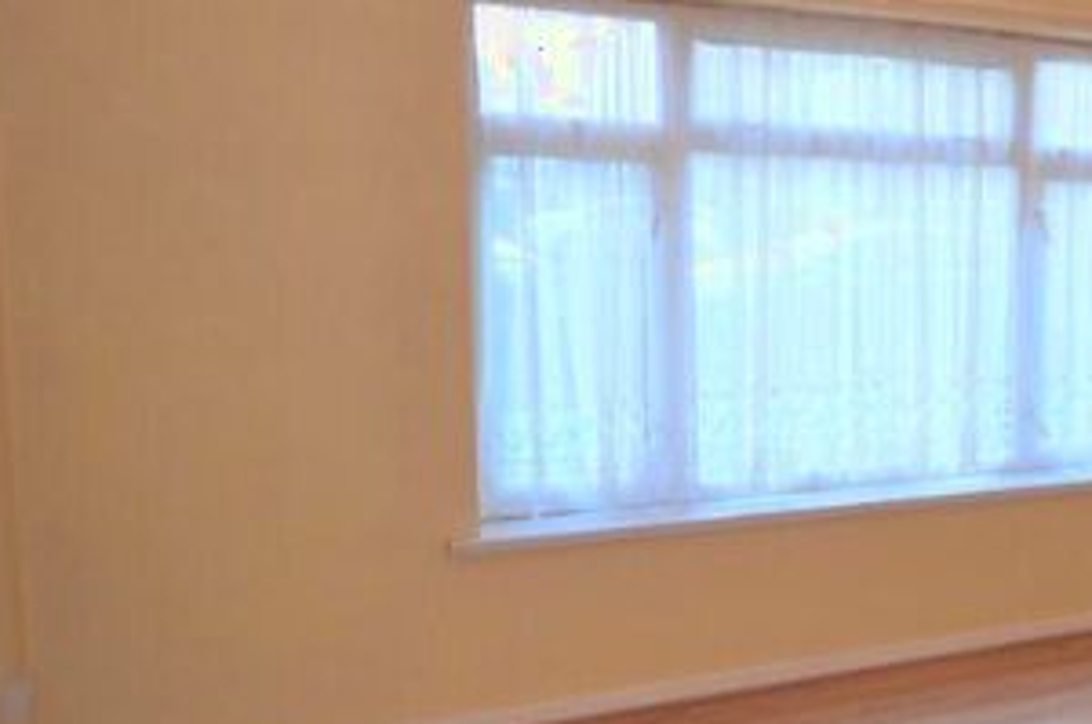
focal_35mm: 42
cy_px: 375
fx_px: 1272
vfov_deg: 31.8
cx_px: 1114
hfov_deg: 40.2
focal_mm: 12
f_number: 3.8
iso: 400
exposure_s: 1/125
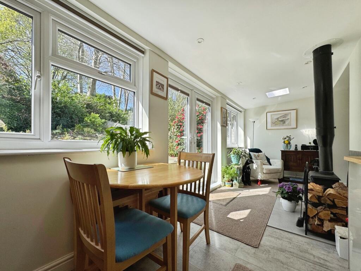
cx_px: 180
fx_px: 146
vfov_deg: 85.7
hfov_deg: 102.0
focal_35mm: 14
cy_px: 136
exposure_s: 1/381
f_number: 2.2
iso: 40
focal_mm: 2.22
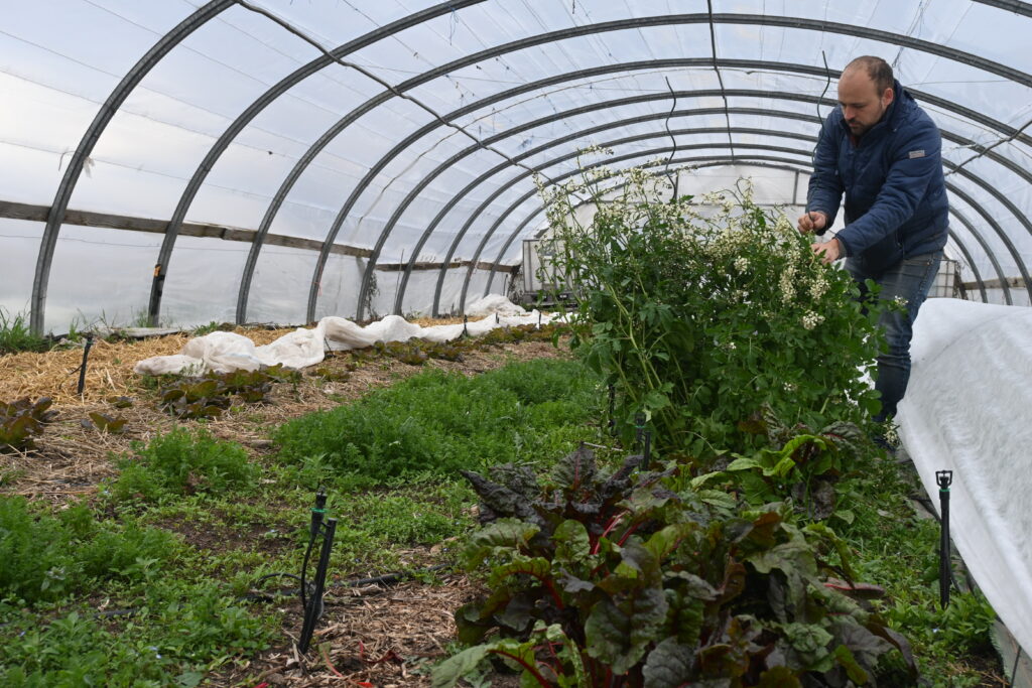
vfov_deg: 36.2
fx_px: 1054
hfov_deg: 52.2
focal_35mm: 37
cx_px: 516
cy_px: 344
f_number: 5.6
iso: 180
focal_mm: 24.5
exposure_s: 1/250
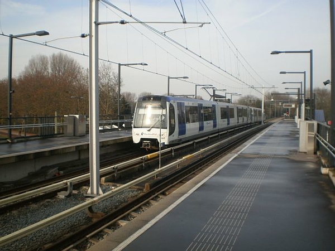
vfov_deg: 39.7
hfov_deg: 51.4
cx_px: 168
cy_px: 126
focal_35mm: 36
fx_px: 348
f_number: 4.6
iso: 100
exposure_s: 1/500
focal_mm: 6.3
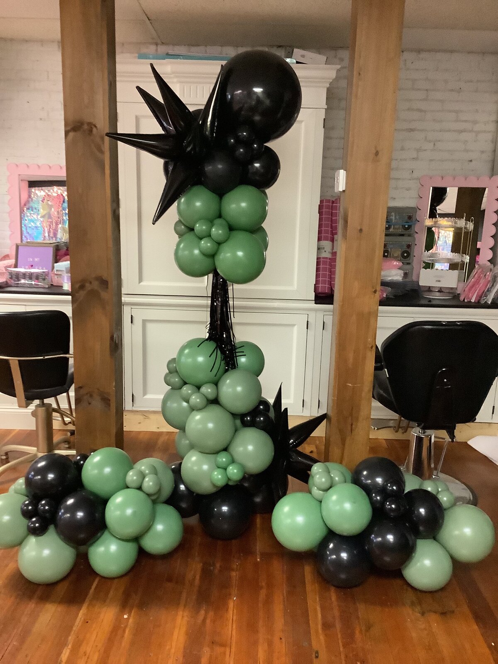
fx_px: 595
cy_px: 332
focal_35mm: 31
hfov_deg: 45.4
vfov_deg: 58.4
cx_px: 249
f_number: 2.4
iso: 500
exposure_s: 1/30
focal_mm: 3.3
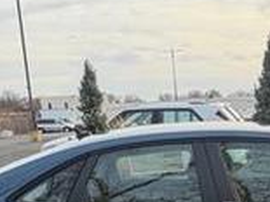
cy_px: 275
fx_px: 608
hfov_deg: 24.7
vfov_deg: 17.5
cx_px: 213
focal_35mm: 78
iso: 80
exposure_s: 1/220
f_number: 1.78
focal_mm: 6.76
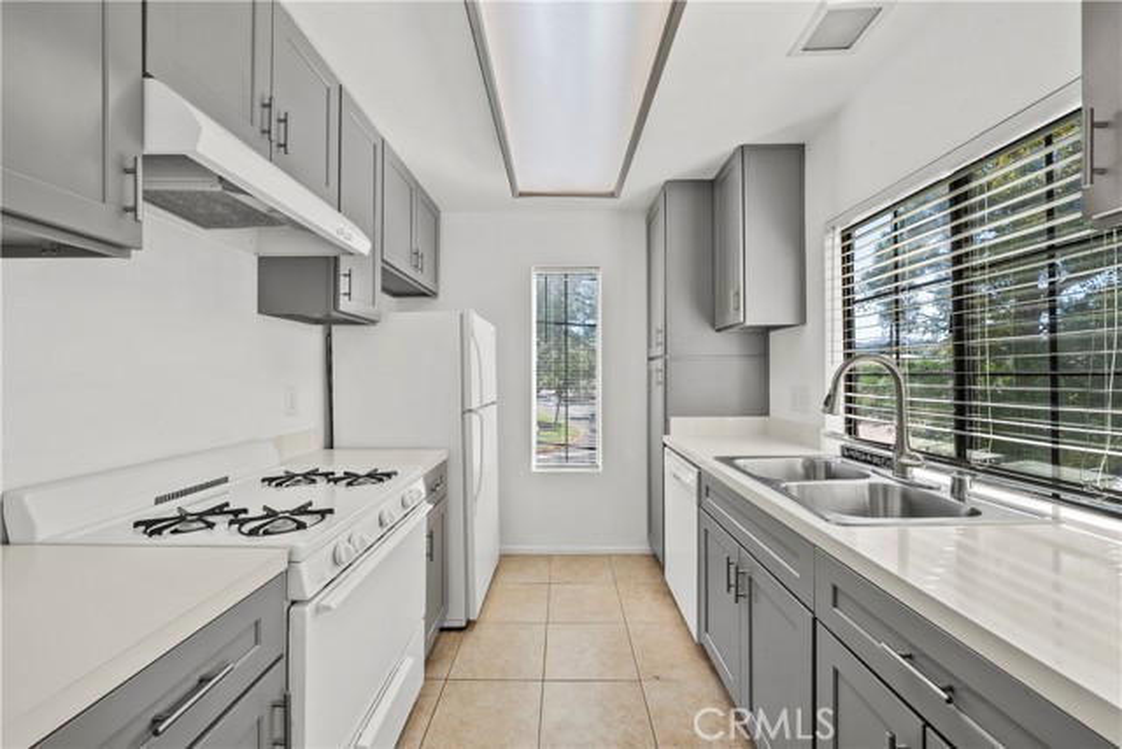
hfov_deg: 108.3
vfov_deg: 85.5
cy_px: 374
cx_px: 561
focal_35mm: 13
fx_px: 405
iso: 250
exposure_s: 1/13
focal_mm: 13
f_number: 9
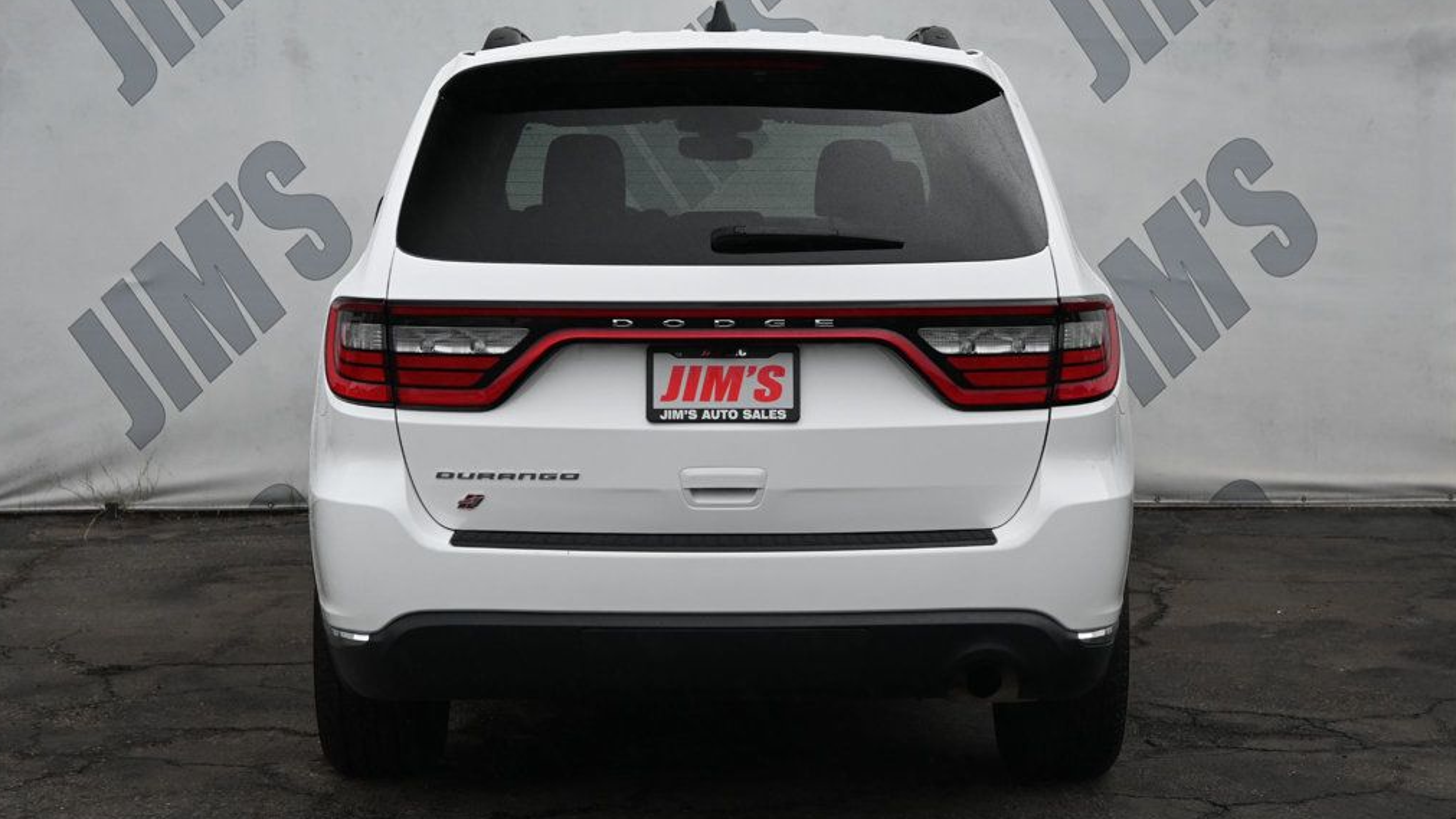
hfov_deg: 30.1
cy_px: 381
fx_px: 2703
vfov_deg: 17.2
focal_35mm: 70
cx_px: 723
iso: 400
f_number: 6
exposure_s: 1/250
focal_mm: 44
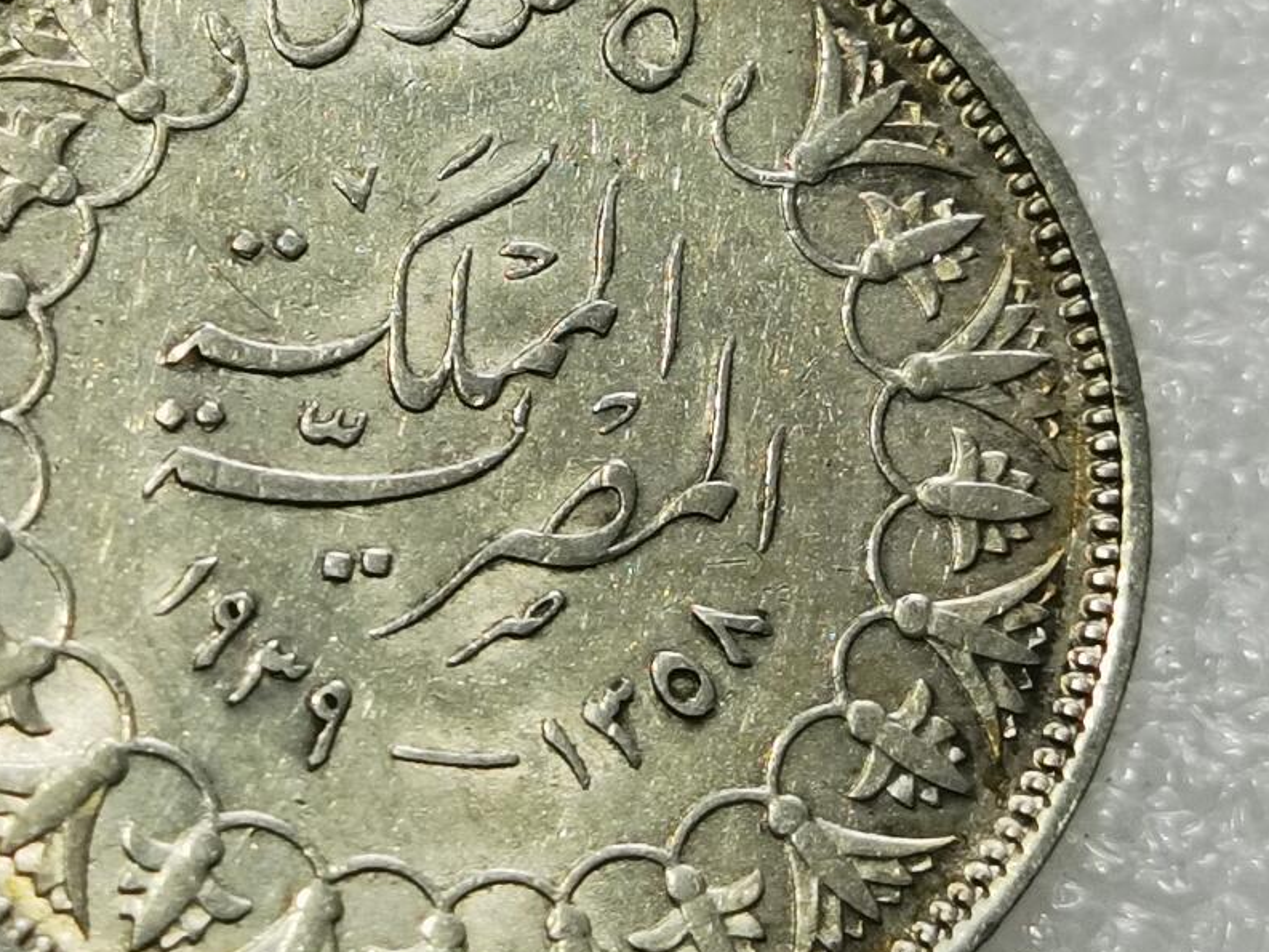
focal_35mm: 143
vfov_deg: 10.4
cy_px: 390
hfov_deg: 13.8
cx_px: 456
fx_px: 5243
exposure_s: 1/100
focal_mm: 6.67
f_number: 1.9
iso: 64
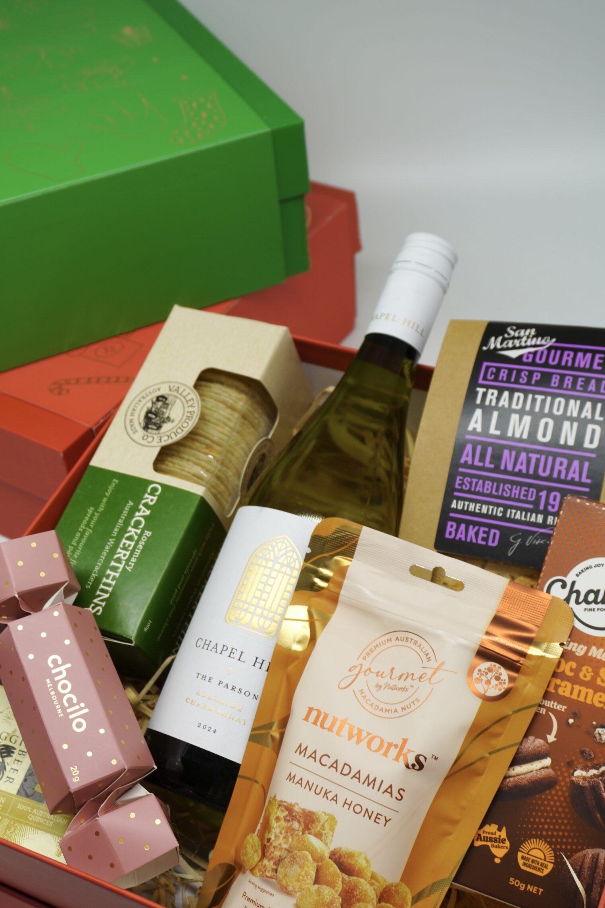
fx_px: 1185
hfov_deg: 28.6
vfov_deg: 41.9
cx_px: 289
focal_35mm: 47
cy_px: 486
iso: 100
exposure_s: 1/80
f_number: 5.6
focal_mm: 28
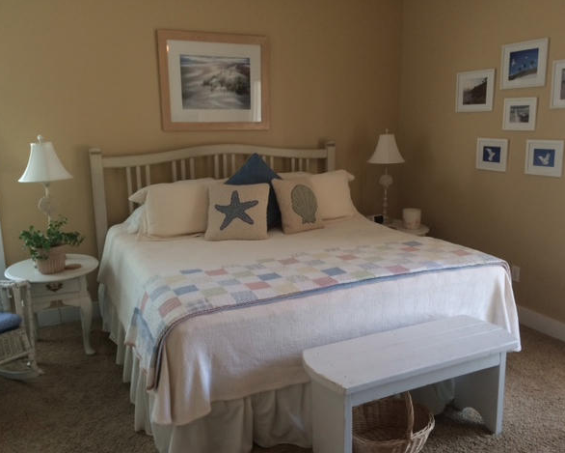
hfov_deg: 55.6
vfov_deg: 45.8
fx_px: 535
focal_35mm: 32
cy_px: 229
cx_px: 297
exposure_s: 1/30
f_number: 2.2
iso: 80
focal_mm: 4.12
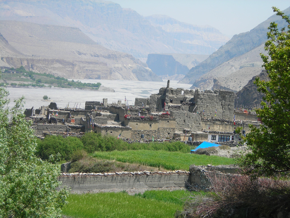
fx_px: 863
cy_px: 109
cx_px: 145
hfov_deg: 19.1
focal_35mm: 103
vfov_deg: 14.4
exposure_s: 1/238
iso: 50
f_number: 4.9
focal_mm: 17
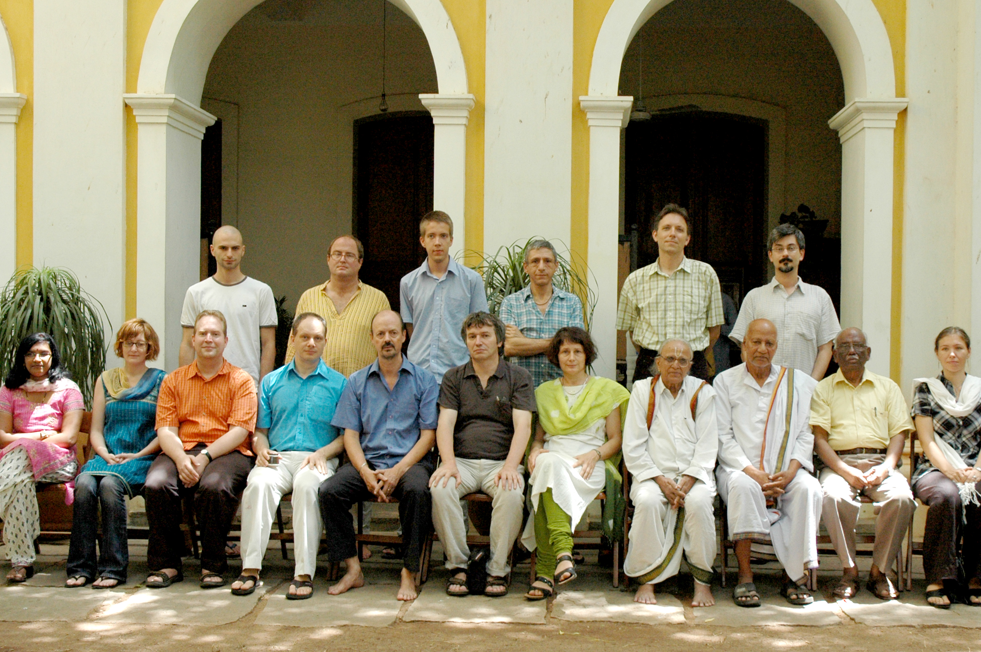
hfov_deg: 41.4
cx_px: 531
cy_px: 350
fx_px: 1297
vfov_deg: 28.2
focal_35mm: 48
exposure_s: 1/125
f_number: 5.6
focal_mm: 25
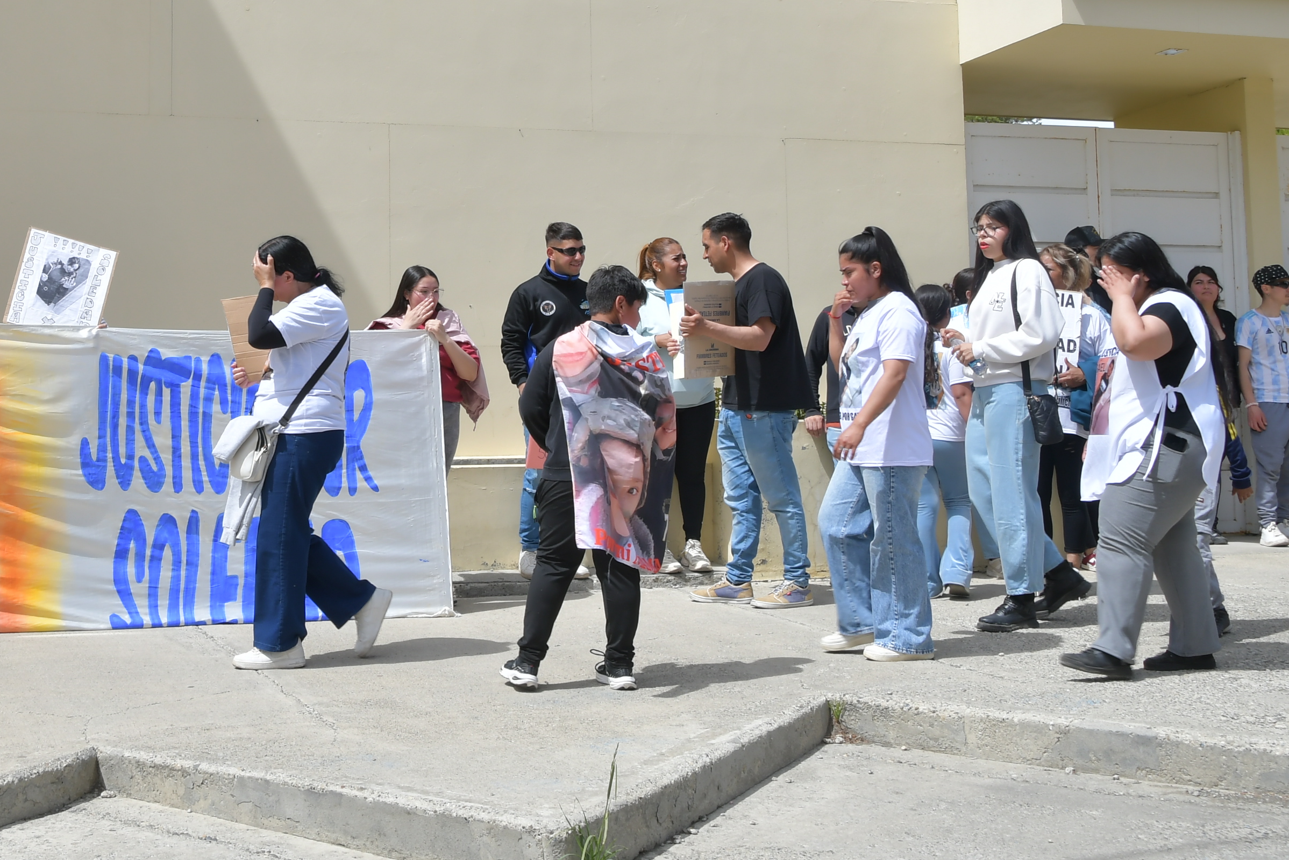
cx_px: 330
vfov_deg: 24.5
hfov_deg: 36.1
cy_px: 136
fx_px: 1933
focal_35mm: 54
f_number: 9
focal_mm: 21
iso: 100
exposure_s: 1/200
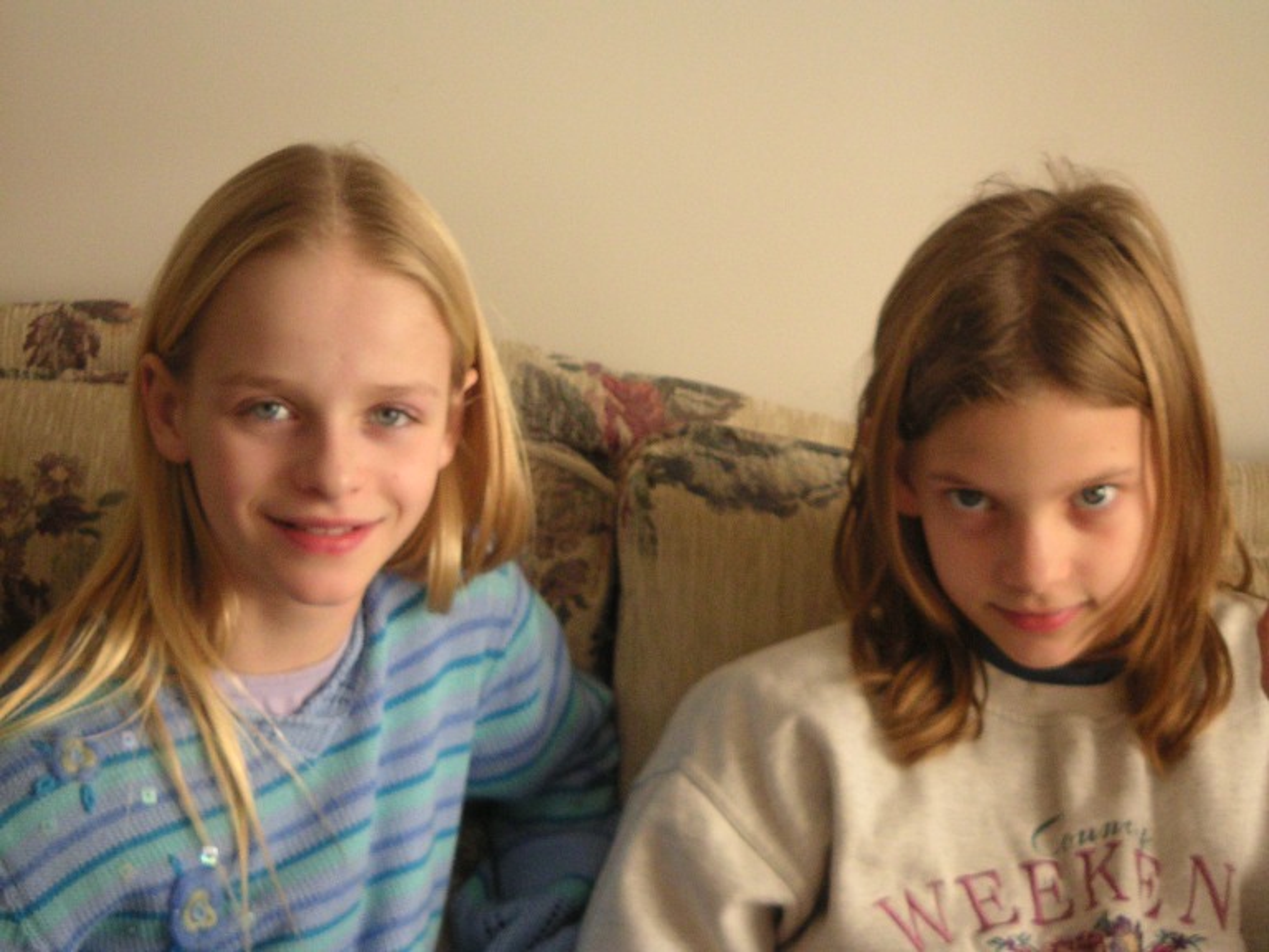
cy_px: 476
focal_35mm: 111
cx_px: 634
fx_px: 4069
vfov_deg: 13.3
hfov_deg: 17.7
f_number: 3.7
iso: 100
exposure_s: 1/111
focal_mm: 14.4
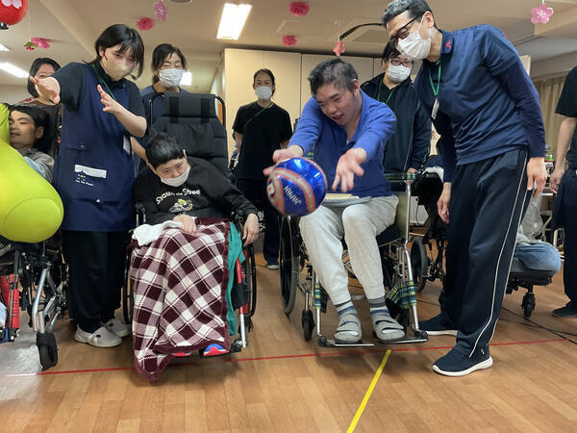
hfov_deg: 61.7
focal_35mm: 29
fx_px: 483
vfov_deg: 48.2
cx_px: 288
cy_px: 216
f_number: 1.8
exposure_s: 1/60
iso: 80
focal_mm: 3
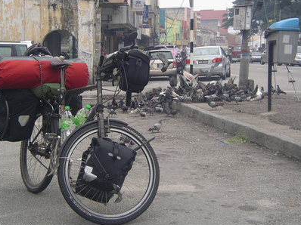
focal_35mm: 71
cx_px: 136
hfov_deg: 27.4
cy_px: 107
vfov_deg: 20.7
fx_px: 617
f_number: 3.4
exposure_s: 1/320
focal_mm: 9.8
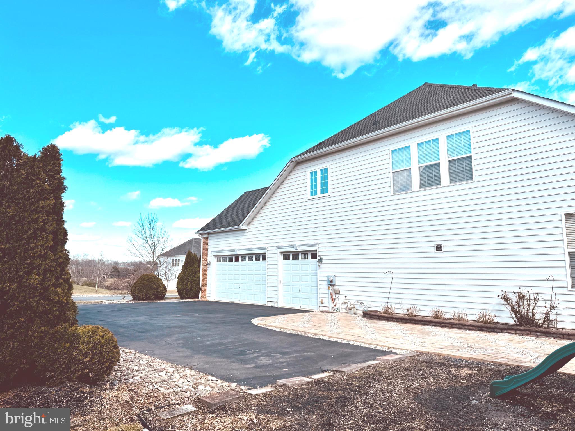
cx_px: 288
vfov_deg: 56.8
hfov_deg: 71.6
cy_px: 216
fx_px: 399
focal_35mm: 24
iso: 80
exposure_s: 1/3597
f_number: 1.78
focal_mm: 6.86
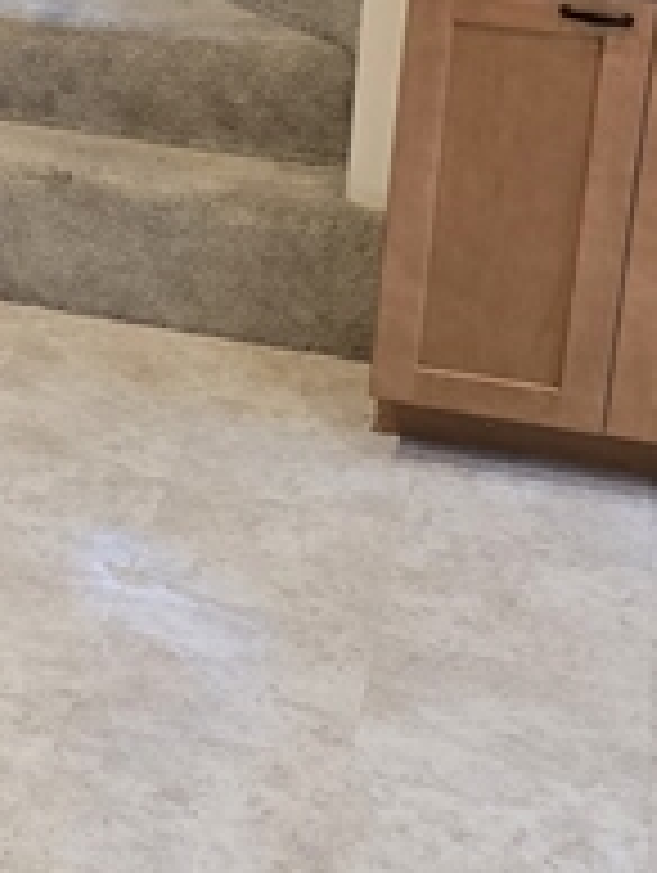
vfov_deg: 20.9
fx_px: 2298
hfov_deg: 15.0
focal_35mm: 91
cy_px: 18
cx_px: -351
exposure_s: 1/120
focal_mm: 6.3
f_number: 1.7
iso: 400
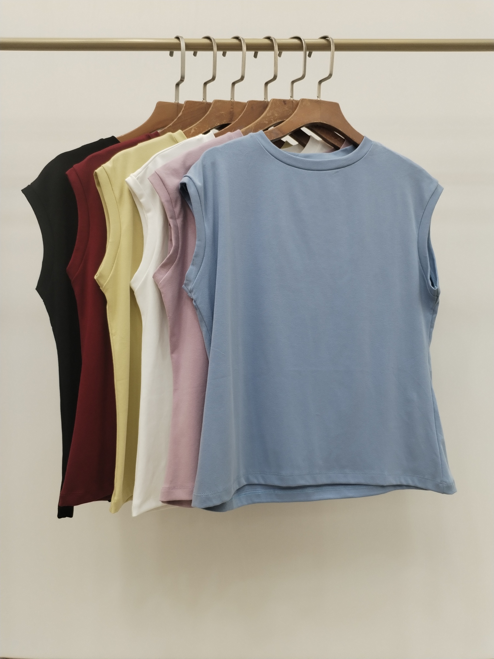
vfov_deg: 61.7
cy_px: 330
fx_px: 552
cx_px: 247
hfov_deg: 48.2
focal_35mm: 29
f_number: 1.8
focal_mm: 4.75
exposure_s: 1/120
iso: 280
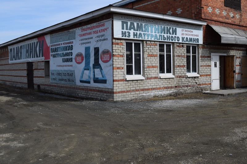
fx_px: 268
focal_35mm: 39
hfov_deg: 49.6
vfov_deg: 34.2
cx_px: 124
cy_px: 82
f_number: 11
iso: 200
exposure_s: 1/500
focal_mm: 26
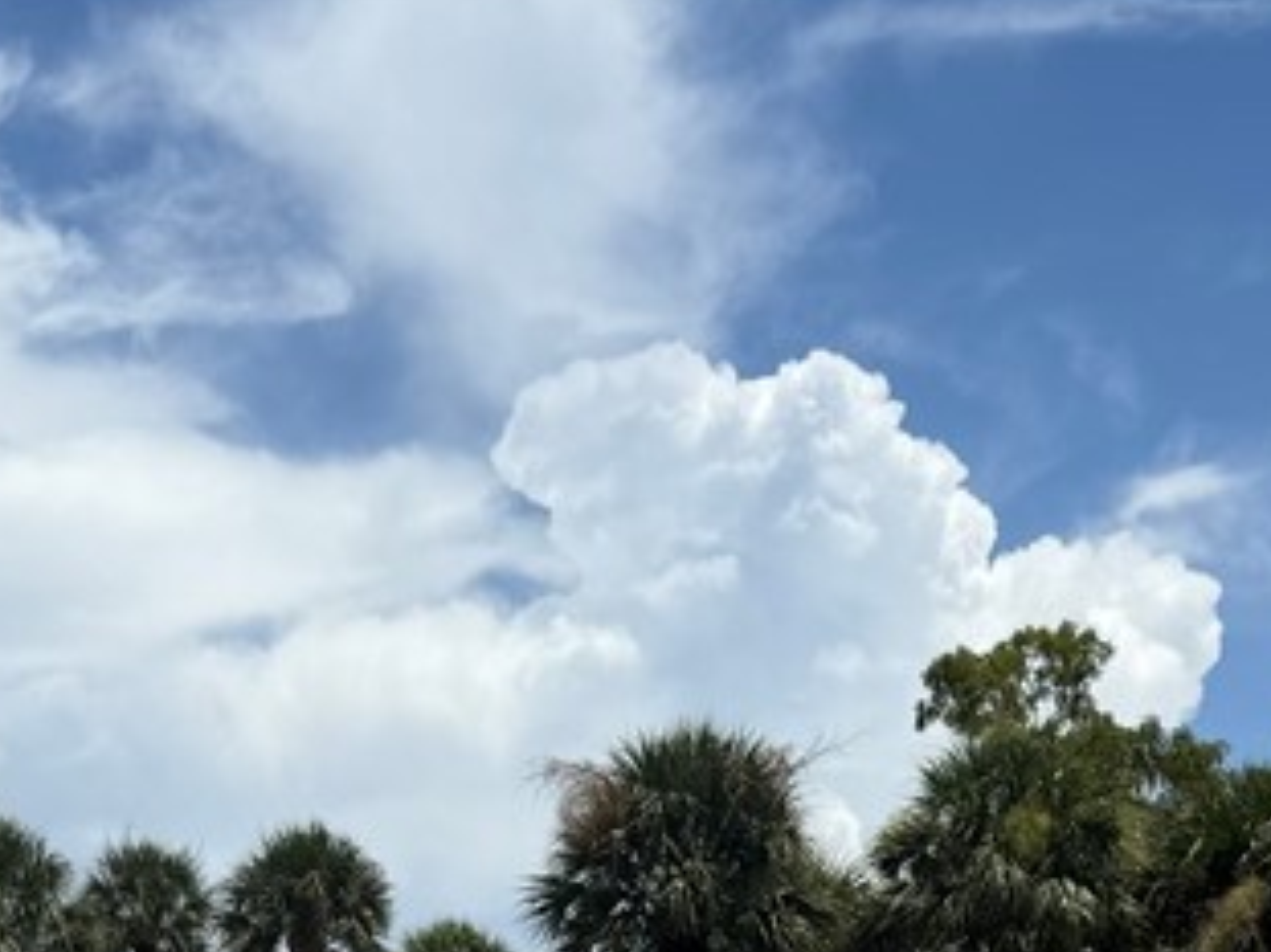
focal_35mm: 79
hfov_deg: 24.4
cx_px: 282
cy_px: 1540
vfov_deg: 16.5
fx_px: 2900
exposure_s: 1/8130
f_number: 1.78
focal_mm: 6.76
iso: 80
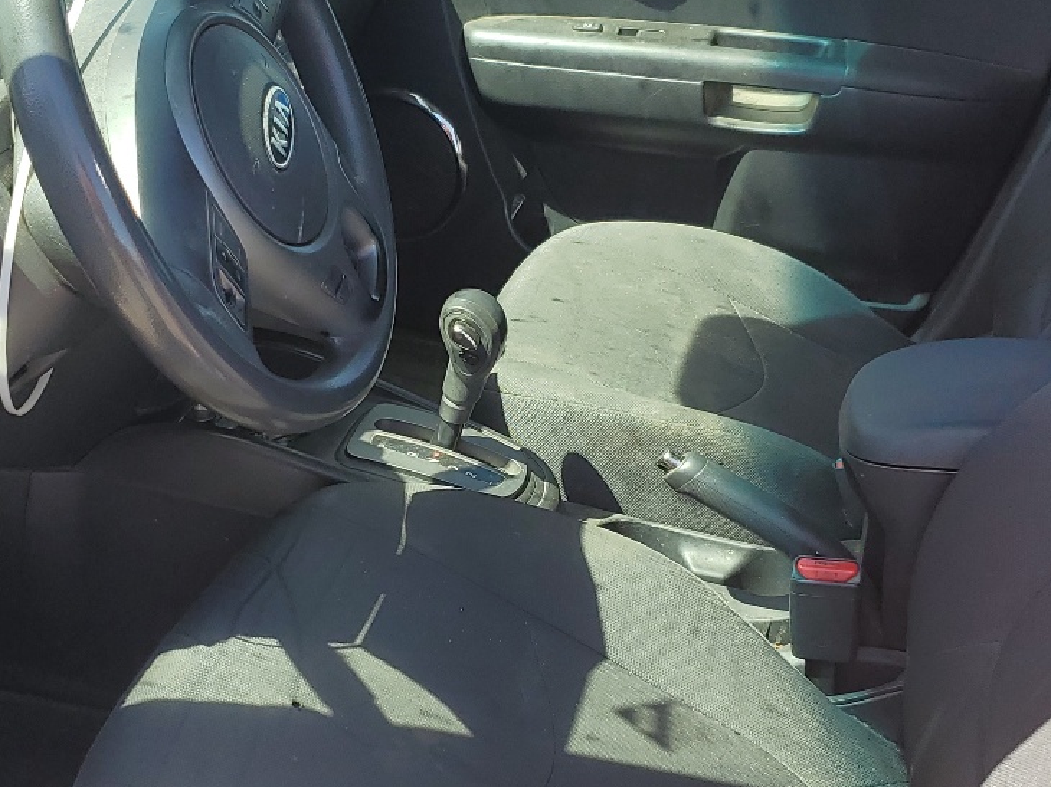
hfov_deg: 33.8
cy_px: 508
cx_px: 484
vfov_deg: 25.5
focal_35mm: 57
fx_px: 1730
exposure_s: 1/476
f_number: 1.5
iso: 50
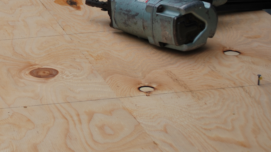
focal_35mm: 128
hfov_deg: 16.2
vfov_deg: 9.4
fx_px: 921
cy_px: 0
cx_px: -31
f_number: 5.3
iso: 100
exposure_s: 1/320
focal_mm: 35
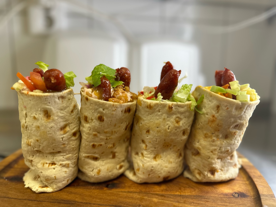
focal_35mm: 24
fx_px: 191
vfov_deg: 56.8
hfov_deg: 71.6
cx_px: 138
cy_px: 104
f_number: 1.78
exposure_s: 1/100
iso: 125
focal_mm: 6.86
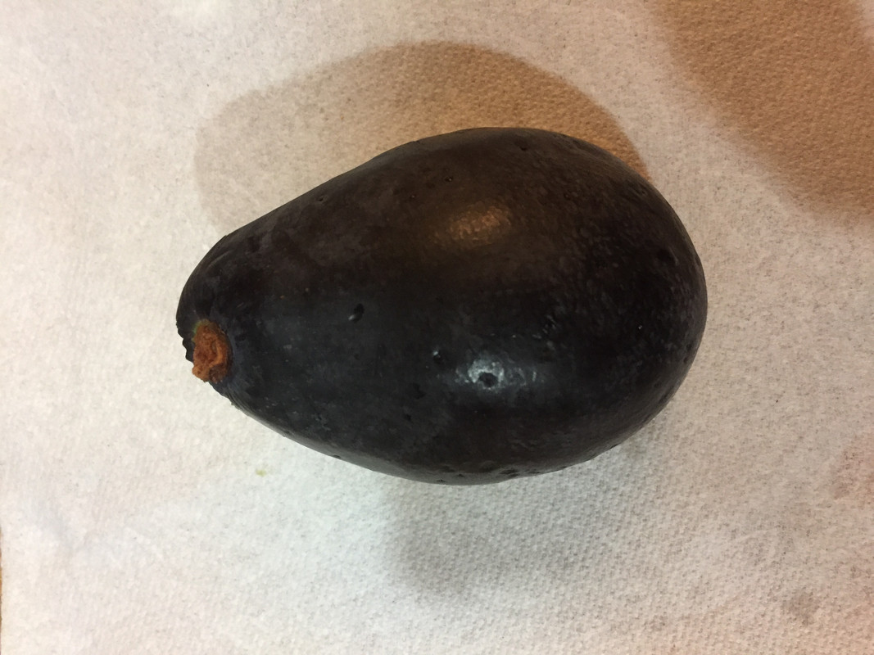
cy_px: 328
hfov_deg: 61.7
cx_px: 437
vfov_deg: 48.2
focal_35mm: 29
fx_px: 732
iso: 250
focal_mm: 4.15
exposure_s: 1/30
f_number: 2.2
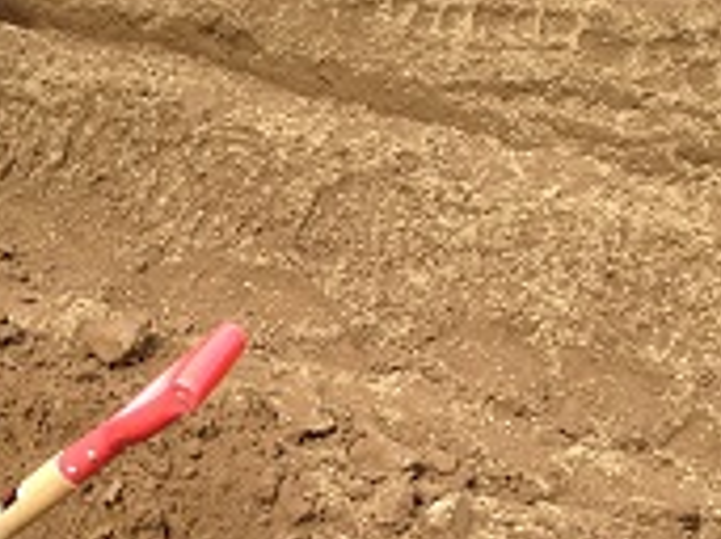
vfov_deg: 17.3
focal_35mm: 82
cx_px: 105
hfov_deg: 23.4
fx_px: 1707
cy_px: 606
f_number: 2.4
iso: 50
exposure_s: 1/581
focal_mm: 4.28
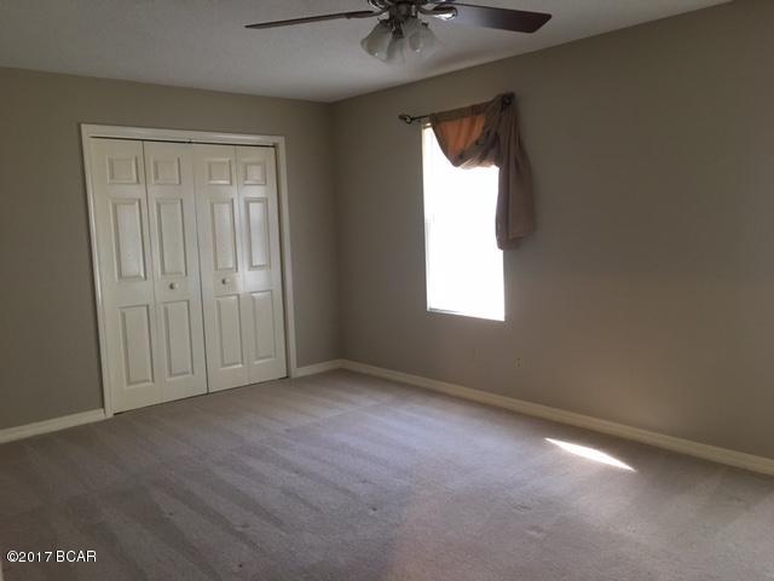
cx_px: 387
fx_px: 648
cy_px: 290
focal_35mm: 29
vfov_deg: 48.2
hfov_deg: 61.7
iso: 125
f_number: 2.2
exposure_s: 1/30
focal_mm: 4.15
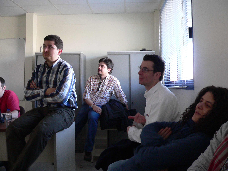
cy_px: 86
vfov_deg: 39.7
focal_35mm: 36
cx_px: 114
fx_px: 237
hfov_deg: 51.4
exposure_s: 1/13
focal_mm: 6
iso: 200
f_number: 2.8
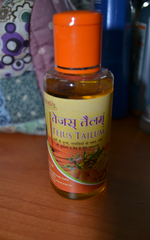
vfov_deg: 52.7
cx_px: 70
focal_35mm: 37
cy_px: 120
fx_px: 242
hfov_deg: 34.4
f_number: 4
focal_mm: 24
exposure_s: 1/30
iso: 125
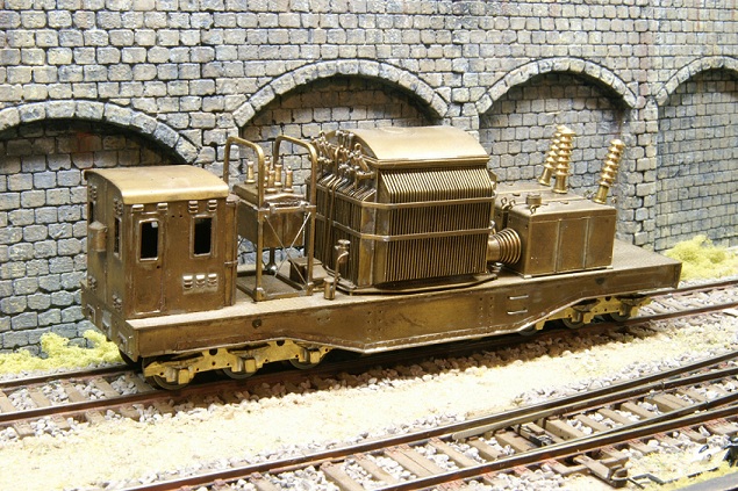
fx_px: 1230
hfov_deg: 33.4
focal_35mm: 60
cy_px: 246
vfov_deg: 22.6
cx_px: 369
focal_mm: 40
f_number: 32
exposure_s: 6
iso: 200
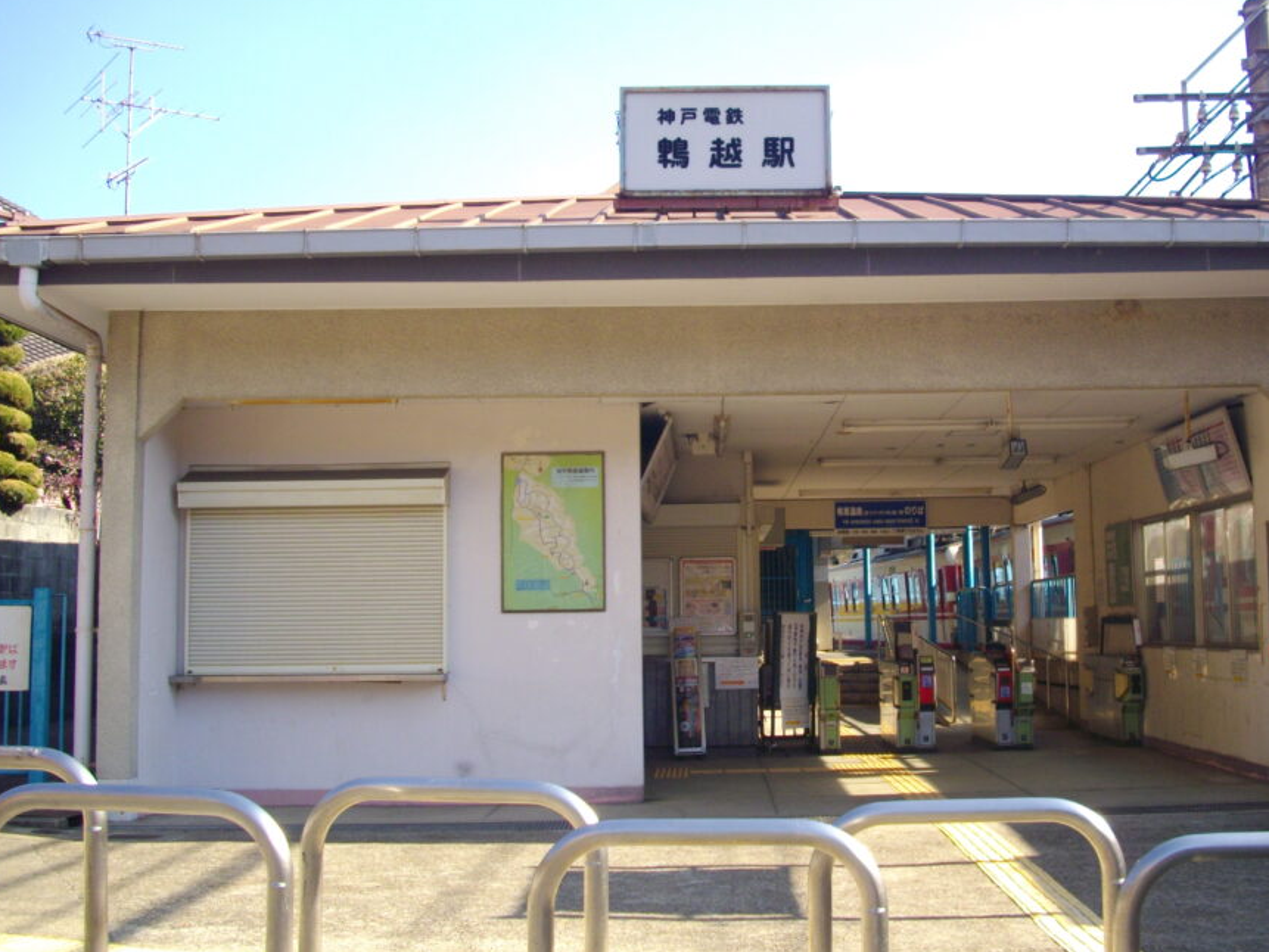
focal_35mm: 44
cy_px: 402
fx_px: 1613
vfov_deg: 32.8
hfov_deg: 42.9
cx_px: 715
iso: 100
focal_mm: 6.2
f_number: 2.8
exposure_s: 1/400
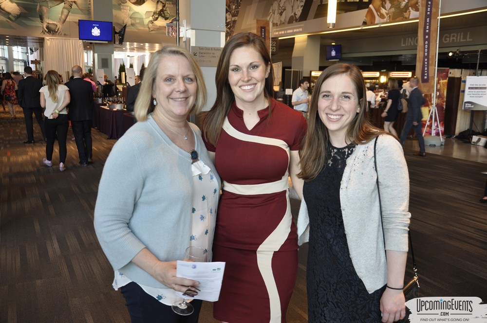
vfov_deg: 39.9
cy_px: 162
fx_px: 446
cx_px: 244
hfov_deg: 57.3
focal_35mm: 33
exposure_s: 1/25
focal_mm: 22
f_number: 5
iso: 400
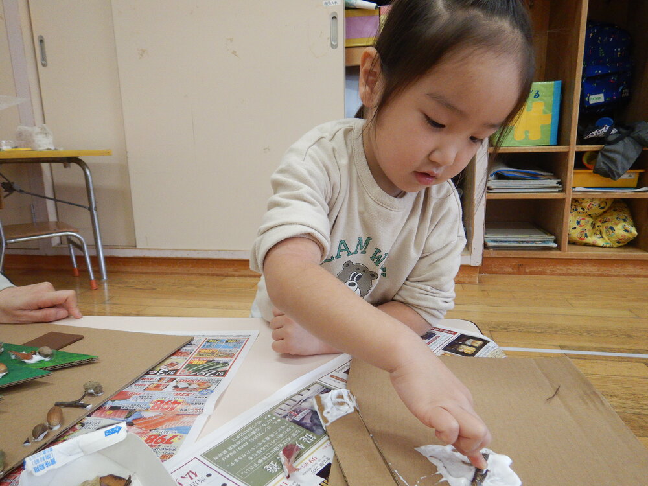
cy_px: 243
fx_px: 449
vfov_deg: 56.8
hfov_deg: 71.6
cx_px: 324
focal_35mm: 24
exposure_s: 1/40
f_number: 2.8
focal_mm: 4.3
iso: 125
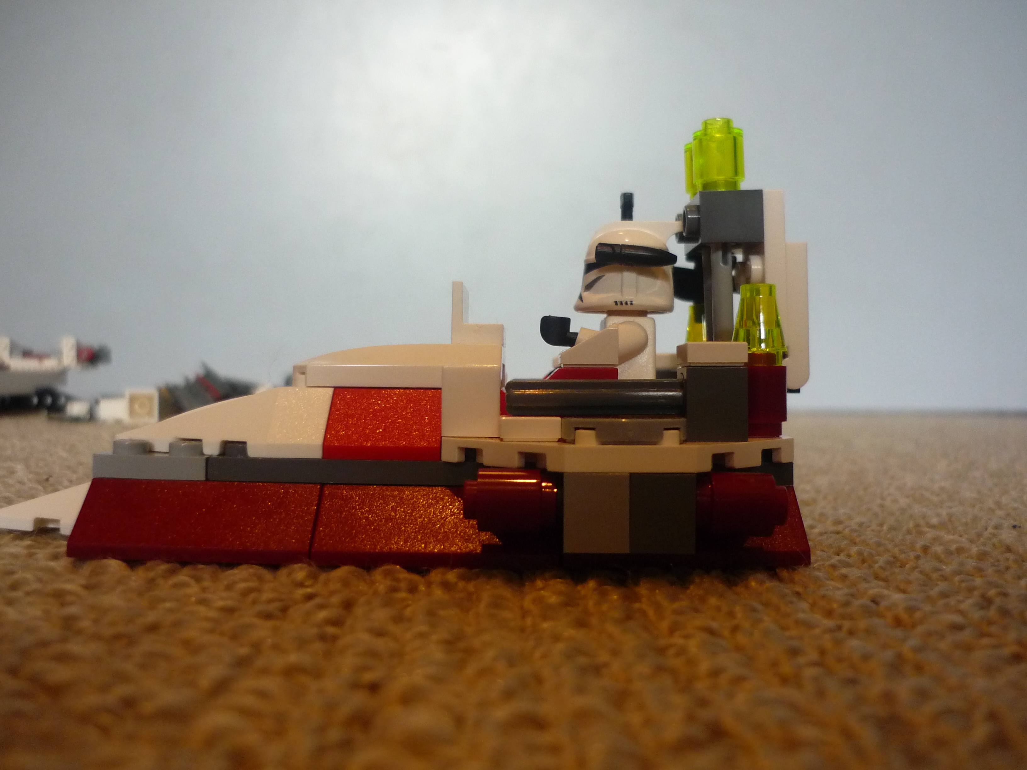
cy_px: 385
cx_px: 514
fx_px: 979
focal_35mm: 33
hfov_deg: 55.4
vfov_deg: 42.9
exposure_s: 1/30
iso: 320
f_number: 2.8
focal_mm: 5.5
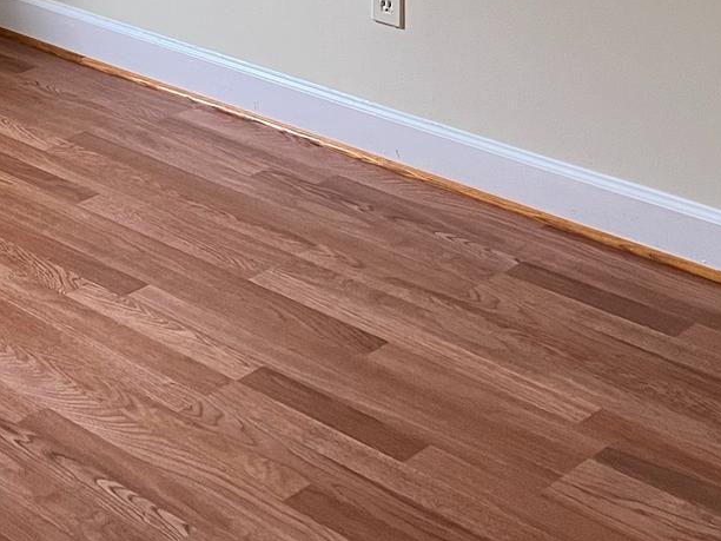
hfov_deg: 21.8
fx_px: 1812
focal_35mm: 87
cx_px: 18
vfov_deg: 15.9
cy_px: -211
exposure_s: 1/60
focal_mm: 5.7
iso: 250
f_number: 1.5
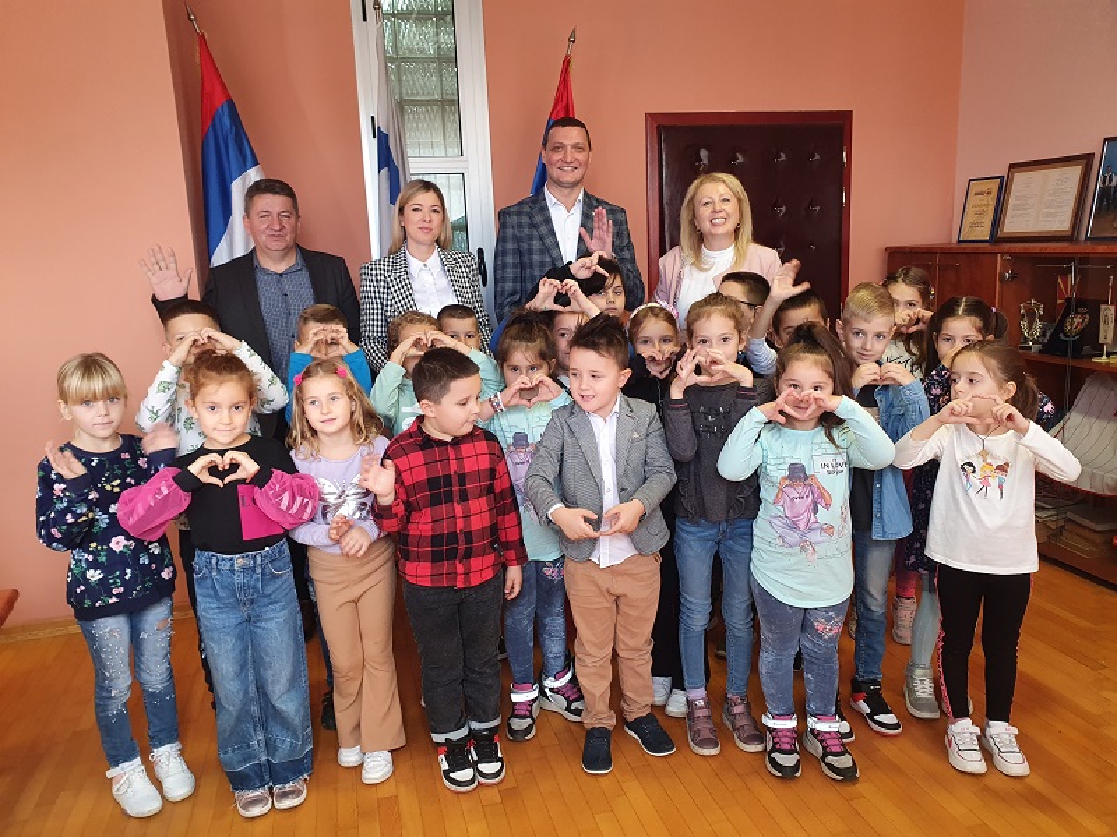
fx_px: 839
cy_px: 418
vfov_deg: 53.1
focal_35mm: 26
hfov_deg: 67.3
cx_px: 558
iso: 200
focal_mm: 4.32
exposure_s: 1/50
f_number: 2.4
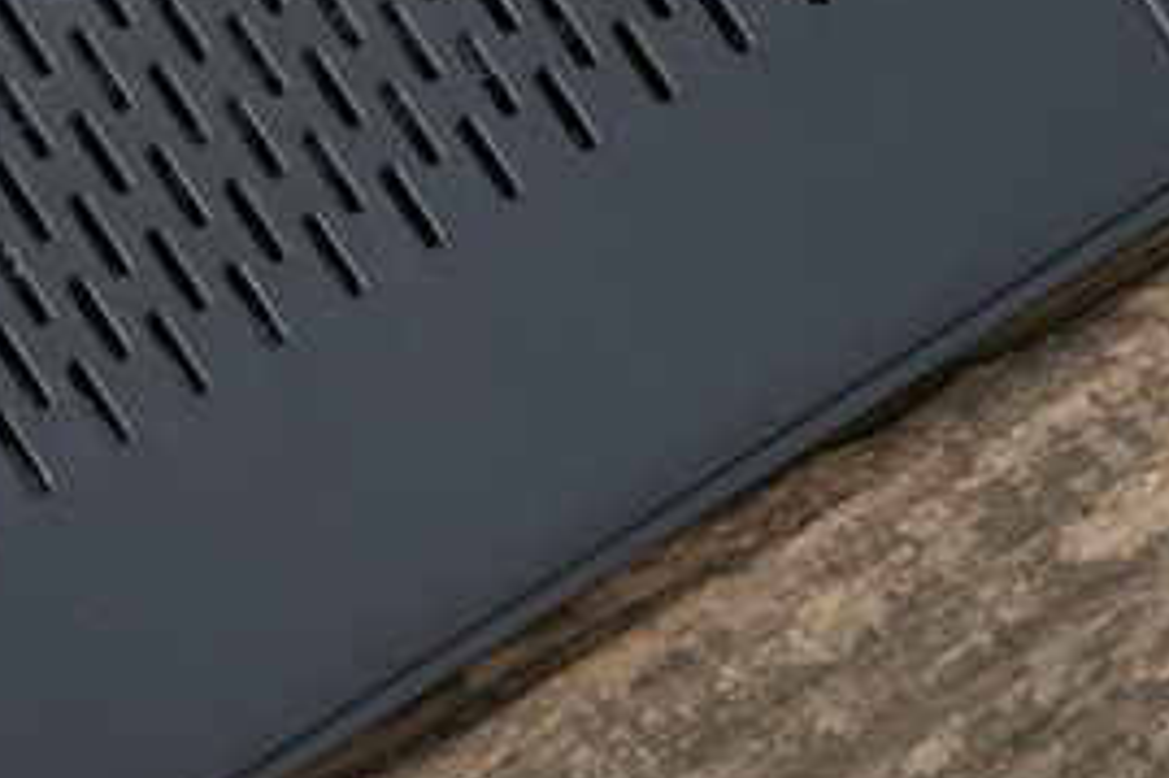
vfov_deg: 5.7
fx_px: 7723
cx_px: -621
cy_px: -506
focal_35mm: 238
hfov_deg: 8.5
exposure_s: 1/250
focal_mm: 50
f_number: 4.5
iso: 640
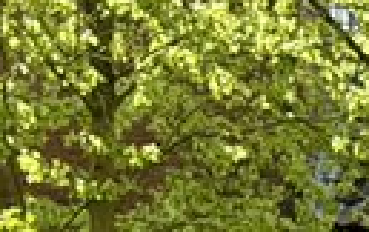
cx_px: 958
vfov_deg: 4.0
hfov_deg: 6.3
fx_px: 3172
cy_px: 822
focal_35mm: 315
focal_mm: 6.76
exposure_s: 1/794
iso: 100
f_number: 1.78
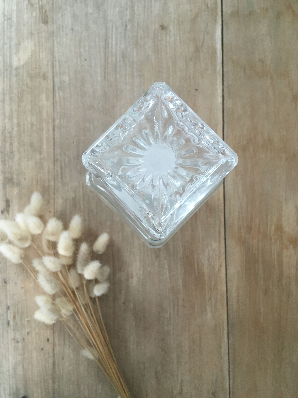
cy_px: 199
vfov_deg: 61.7
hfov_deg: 48.2
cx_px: 149
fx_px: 333
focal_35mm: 29
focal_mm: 4.15
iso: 125
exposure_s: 1/33
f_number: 2.2
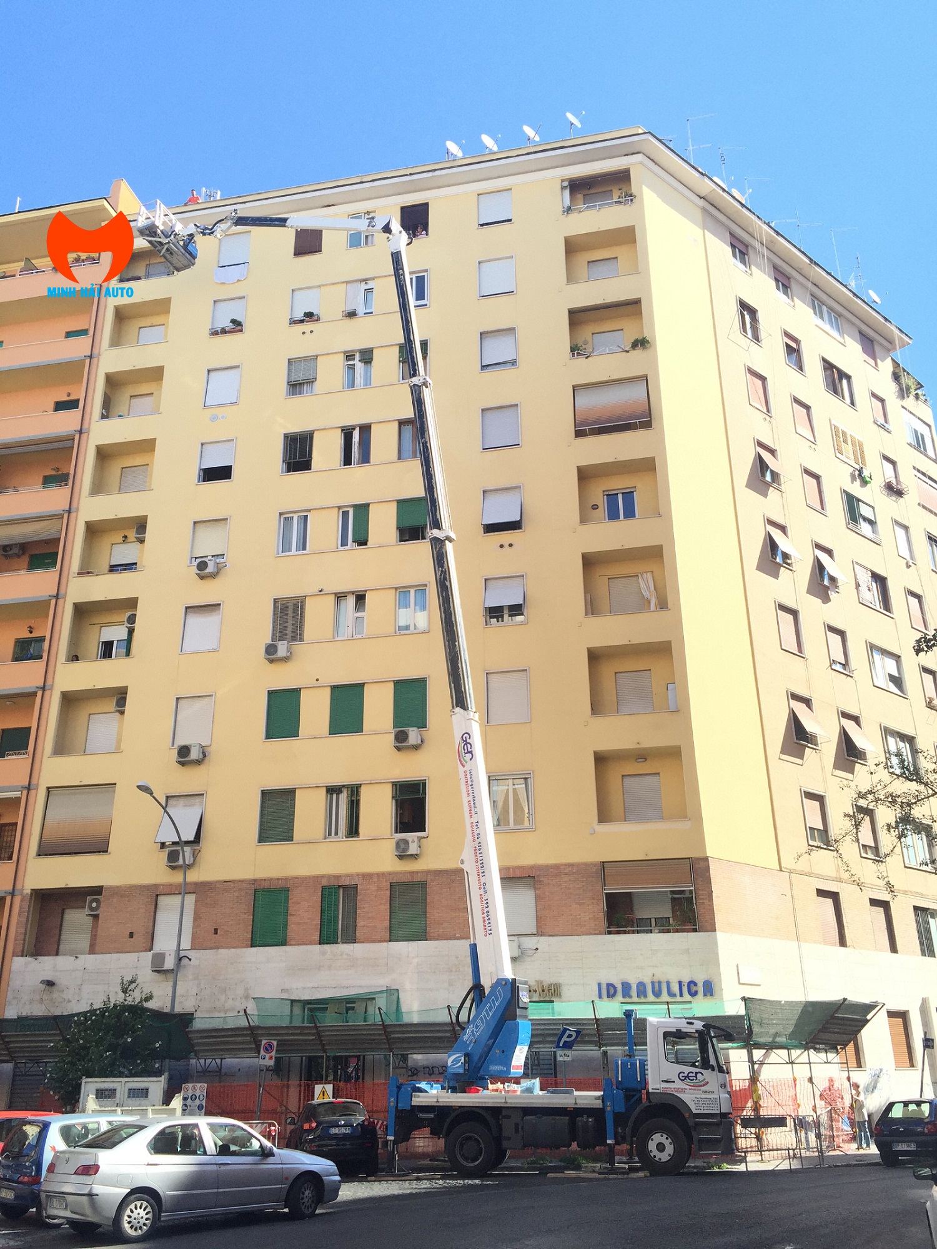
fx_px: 1046
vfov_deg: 61.7
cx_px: 468
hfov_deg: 48.2
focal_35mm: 29
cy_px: 624
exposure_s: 1/1014
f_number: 2.2
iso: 32
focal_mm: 4.15
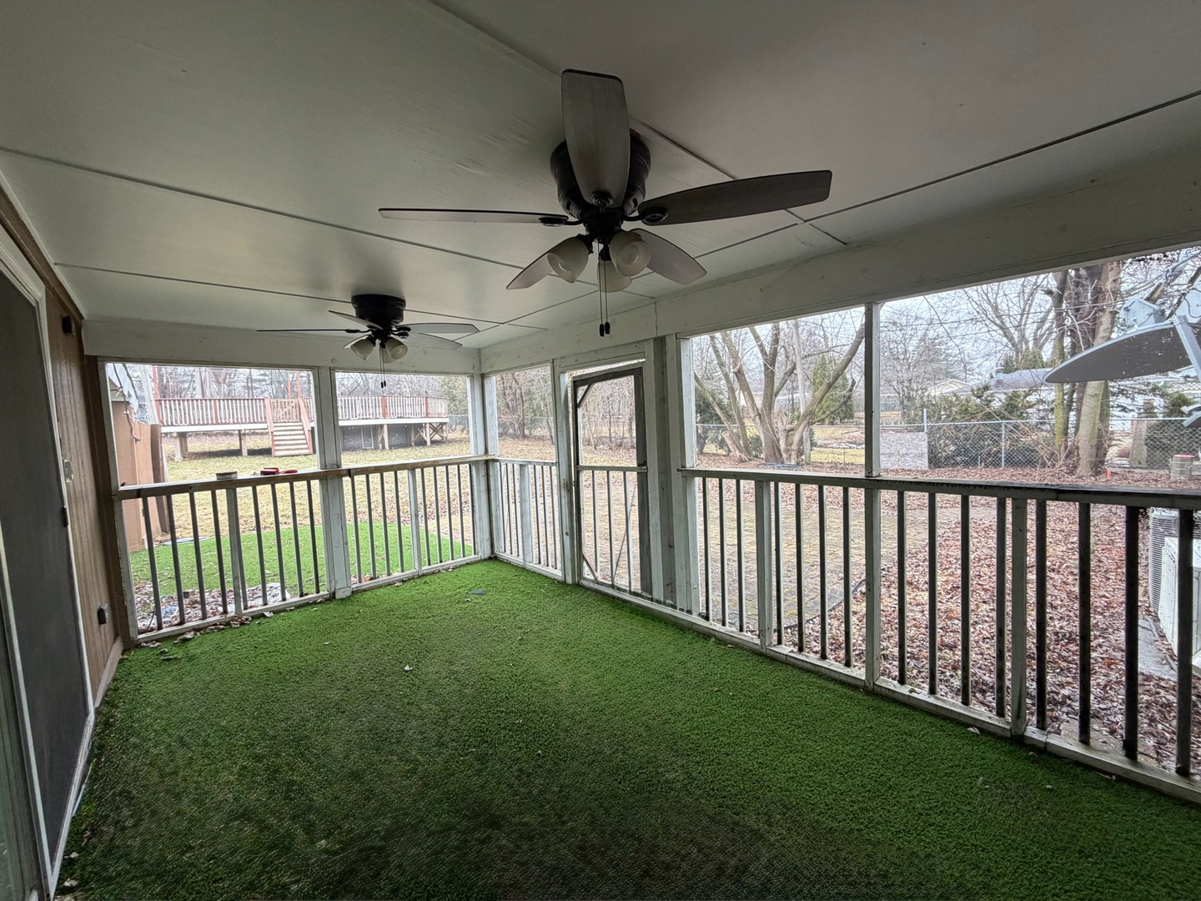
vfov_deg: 85.7
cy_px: 450
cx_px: 600
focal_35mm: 14
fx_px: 486
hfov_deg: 102.1
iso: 160
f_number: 2.2
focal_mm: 2.22
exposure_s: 1/121
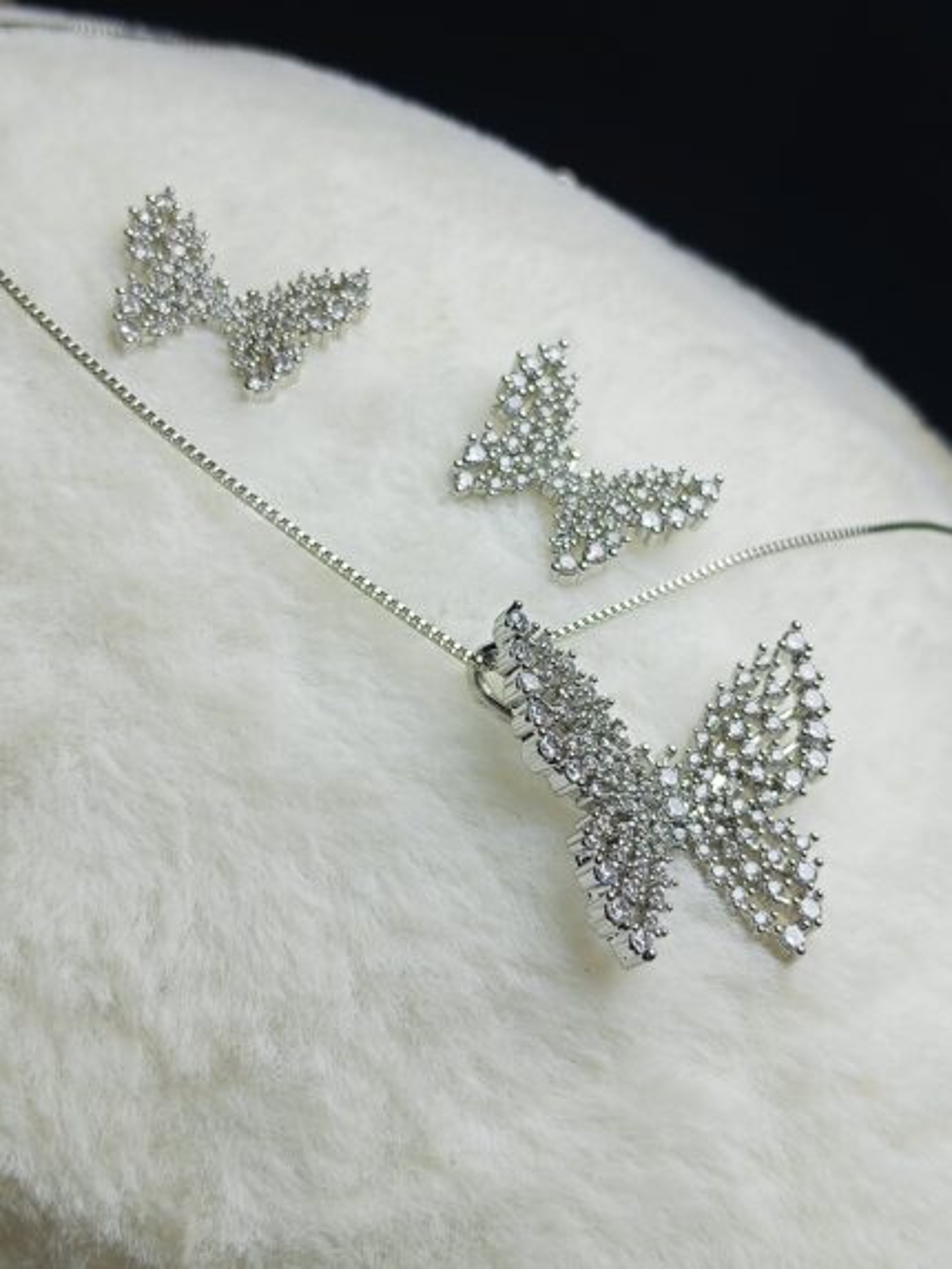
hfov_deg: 32.9
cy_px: 634
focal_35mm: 44
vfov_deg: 42.9
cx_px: 476
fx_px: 1613
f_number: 1.8
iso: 64
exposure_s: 1/126
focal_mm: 3.98
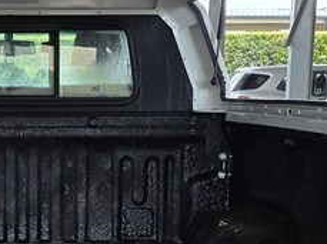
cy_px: 213
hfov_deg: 18.8
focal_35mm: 103
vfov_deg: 14.2
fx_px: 971
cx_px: 27
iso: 32
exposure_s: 1/180
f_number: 1.7
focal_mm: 6.25
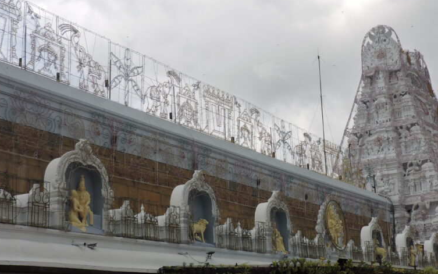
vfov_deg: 21.0
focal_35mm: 62
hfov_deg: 32.8
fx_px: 740
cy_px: 145
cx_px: 280
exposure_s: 1/1250
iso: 100
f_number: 3.4
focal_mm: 7.7
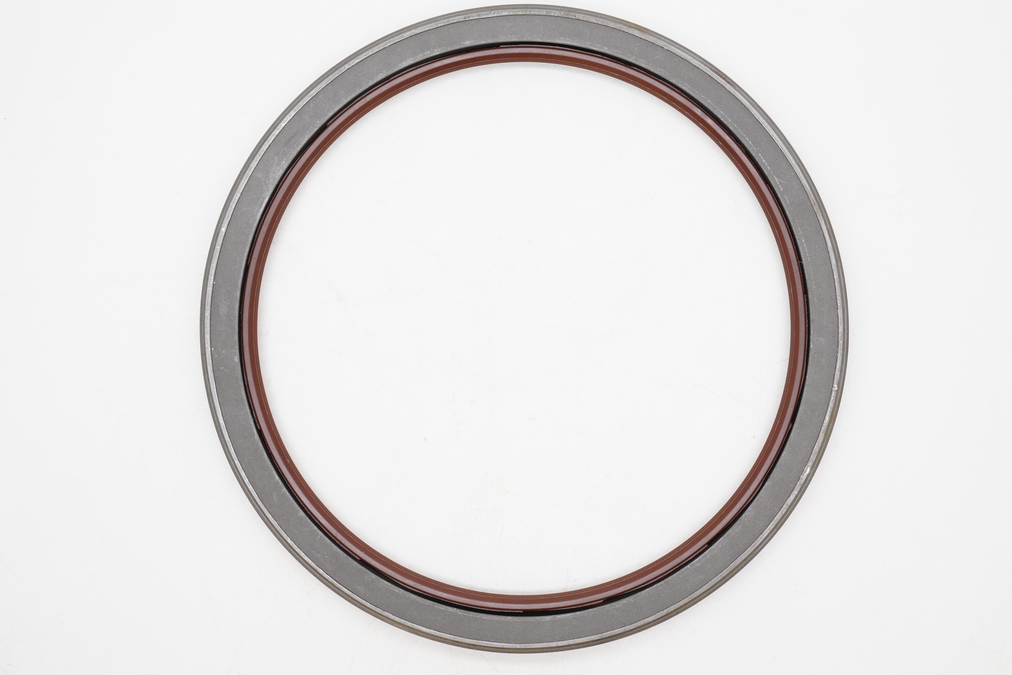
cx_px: 519
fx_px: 1377
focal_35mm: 49
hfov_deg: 40.3
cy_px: 316
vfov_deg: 27.5
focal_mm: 28
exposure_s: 1/60
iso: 500
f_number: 11
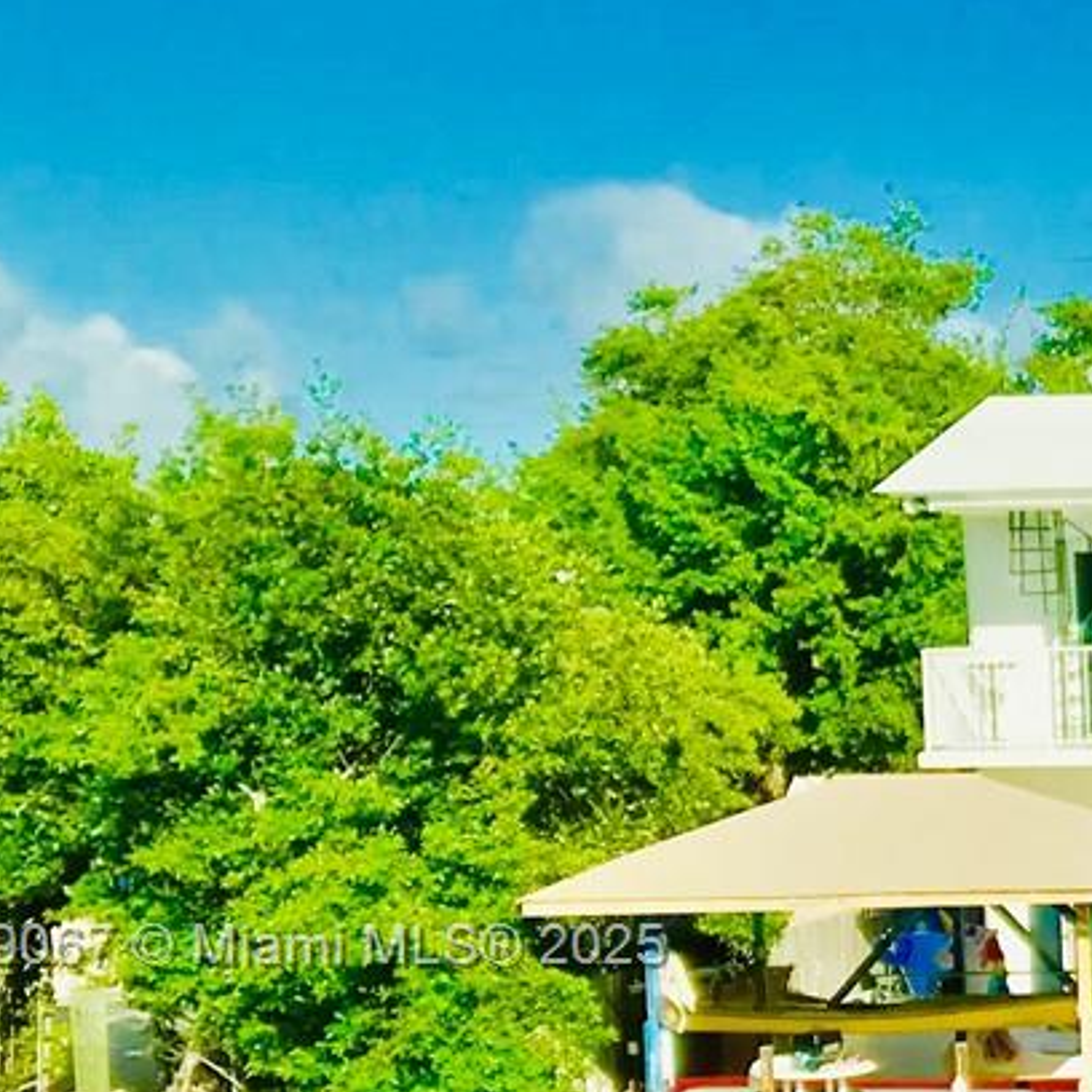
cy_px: 950
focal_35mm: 97
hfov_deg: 15.5
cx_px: 1951
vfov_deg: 17.7
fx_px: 3462
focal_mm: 3.99
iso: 20
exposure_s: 1/4566
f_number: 1.8
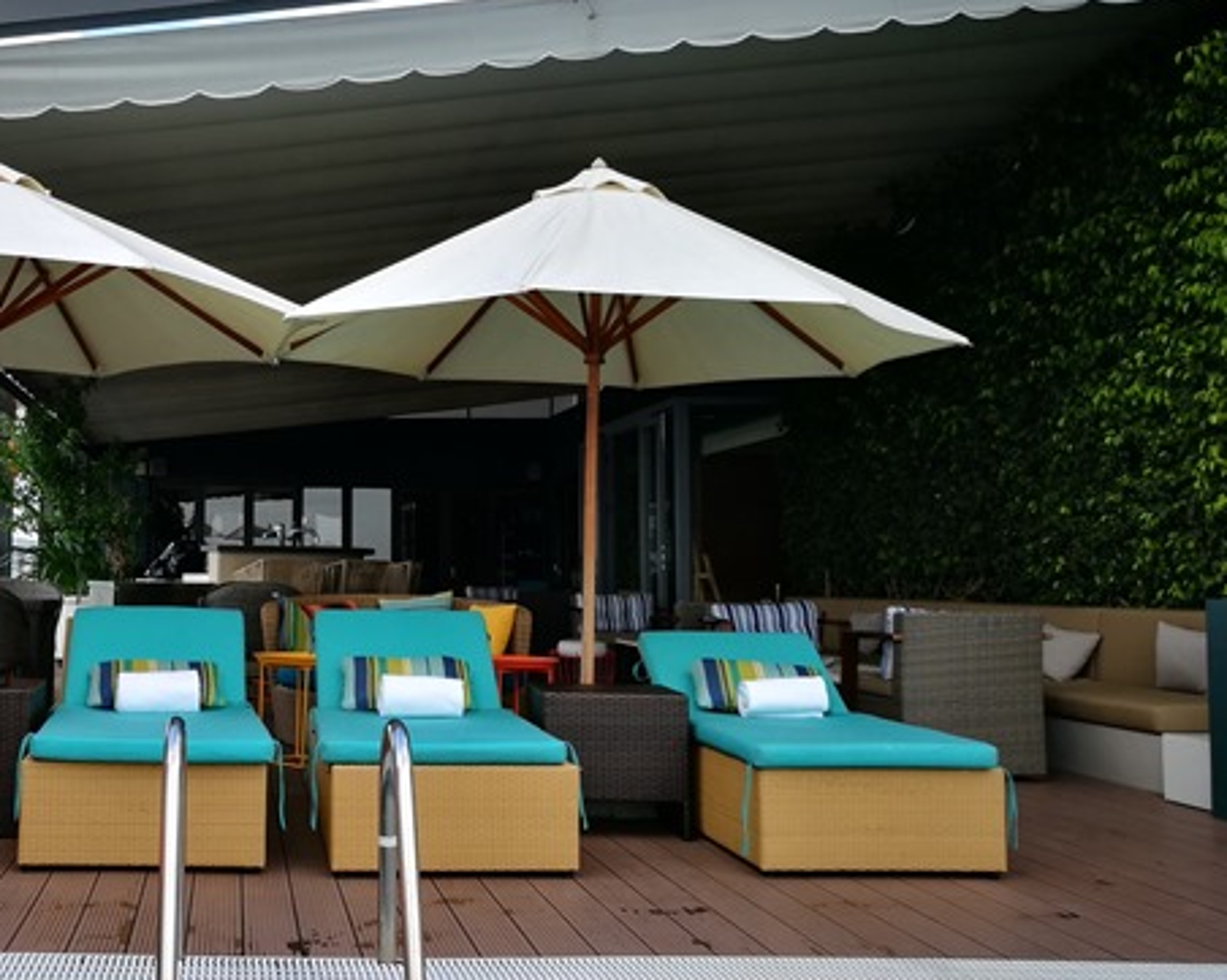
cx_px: 258
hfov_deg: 42.1
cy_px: 464
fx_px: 1524
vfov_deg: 35.6
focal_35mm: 42
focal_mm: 4.5
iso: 50
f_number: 2.2
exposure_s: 1/422
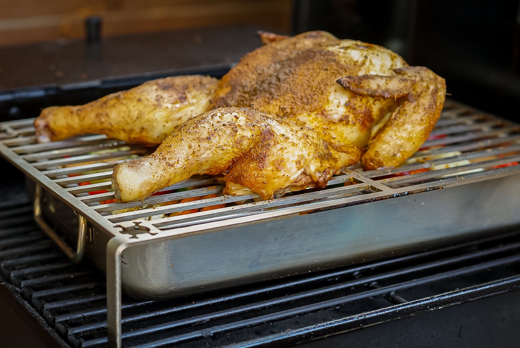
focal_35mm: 75
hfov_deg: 27.0
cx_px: 260
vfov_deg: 18.2
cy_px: 174
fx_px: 1084
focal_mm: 50
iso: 160
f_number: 4
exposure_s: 1/80
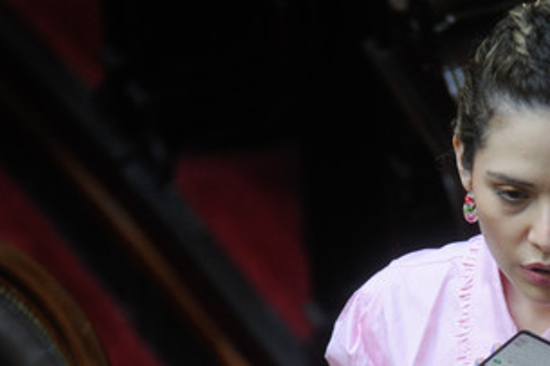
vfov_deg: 2.9
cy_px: 327
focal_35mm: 472
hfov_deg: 4.4
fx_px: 7207
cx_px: 519
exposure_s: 1/160
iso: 1600
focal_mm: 200
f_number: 2.8
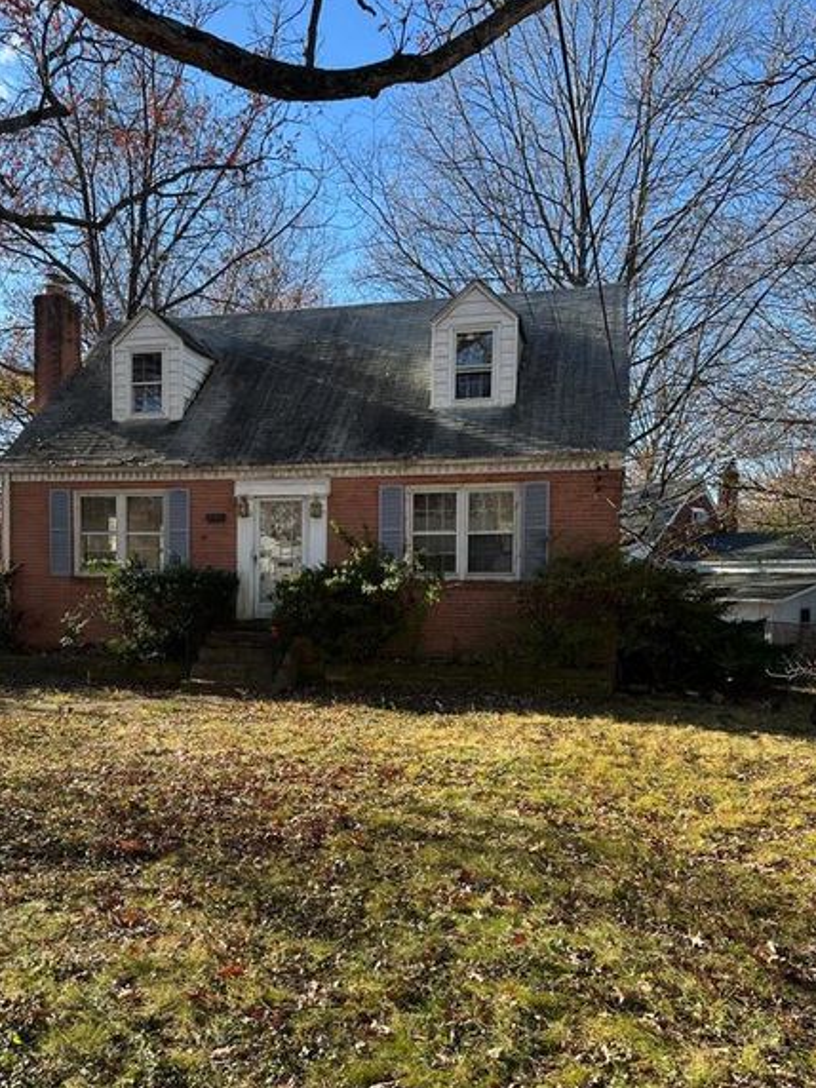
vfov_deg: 63.1
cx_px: 352
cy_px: 629
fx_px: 880
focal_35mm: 28
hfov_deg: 49.6
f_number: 1.78
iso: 80
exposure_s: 1/1019
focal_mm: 6.86
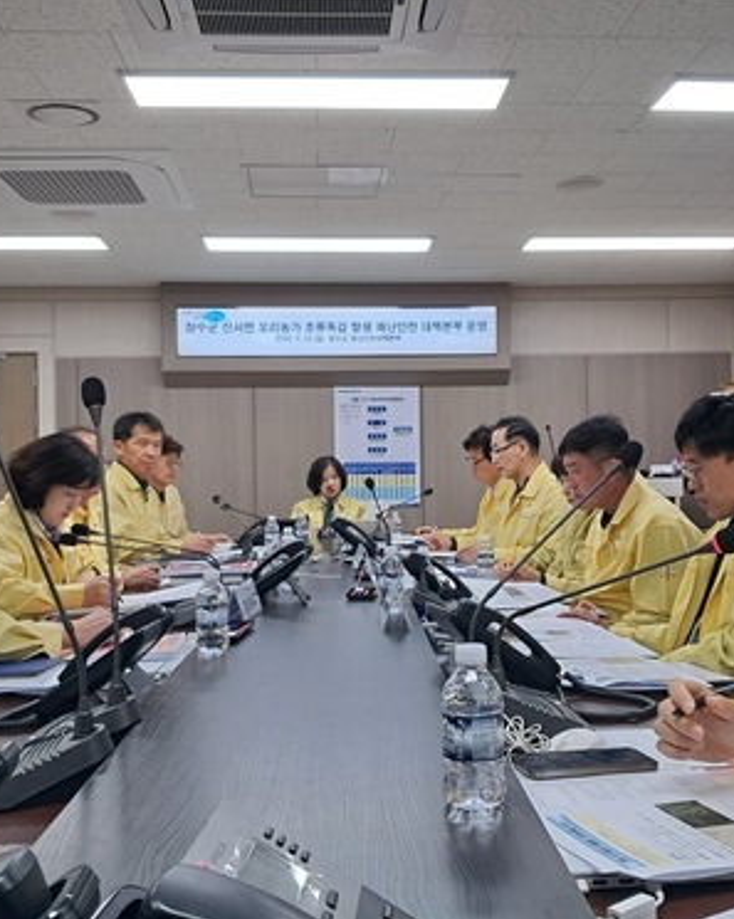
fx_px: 1060
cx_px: 405
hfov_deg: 38.1
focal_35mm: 39
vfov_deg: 46.9
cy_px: 461
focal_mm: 4
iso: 80
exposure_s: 1/60
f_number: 1.8
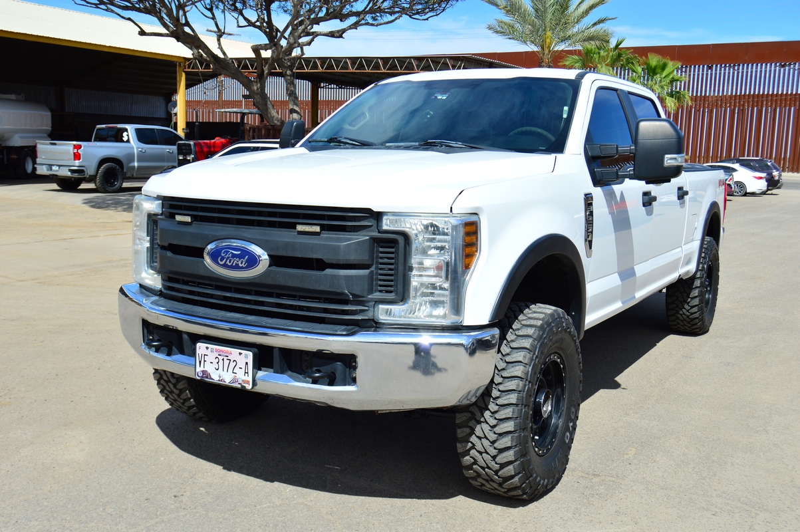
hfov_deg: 55.1
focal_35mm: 34
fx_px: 766
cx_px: 400
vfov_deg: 38.3
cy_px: 266
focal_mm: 23
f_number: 7.1
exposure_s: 1/400
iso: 100
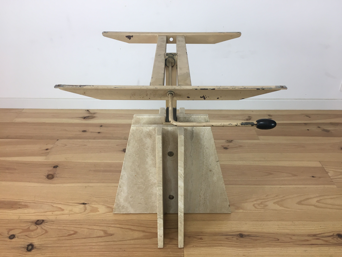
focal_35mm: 29
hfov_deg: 61.7
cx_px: 171
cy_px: 128
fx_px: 287
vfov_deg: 48.2
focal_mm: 4.15
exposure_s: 1/33
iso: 25
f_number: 2.2
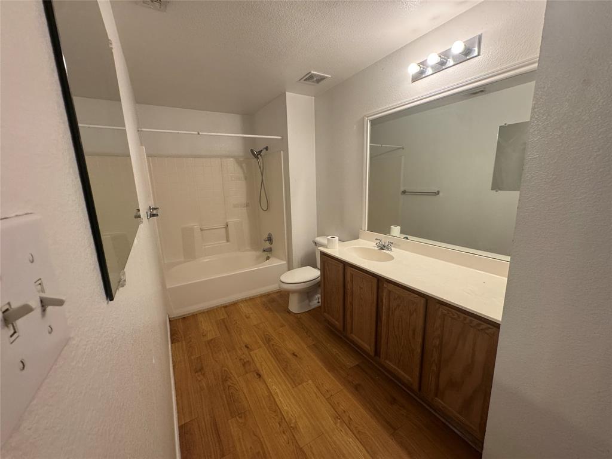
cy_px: 230
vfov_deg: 85.7
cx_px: 306
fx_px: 248
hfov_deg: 102.1
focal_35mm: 14
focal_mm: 2.22
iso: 250
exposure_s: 1/120
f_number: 2.2
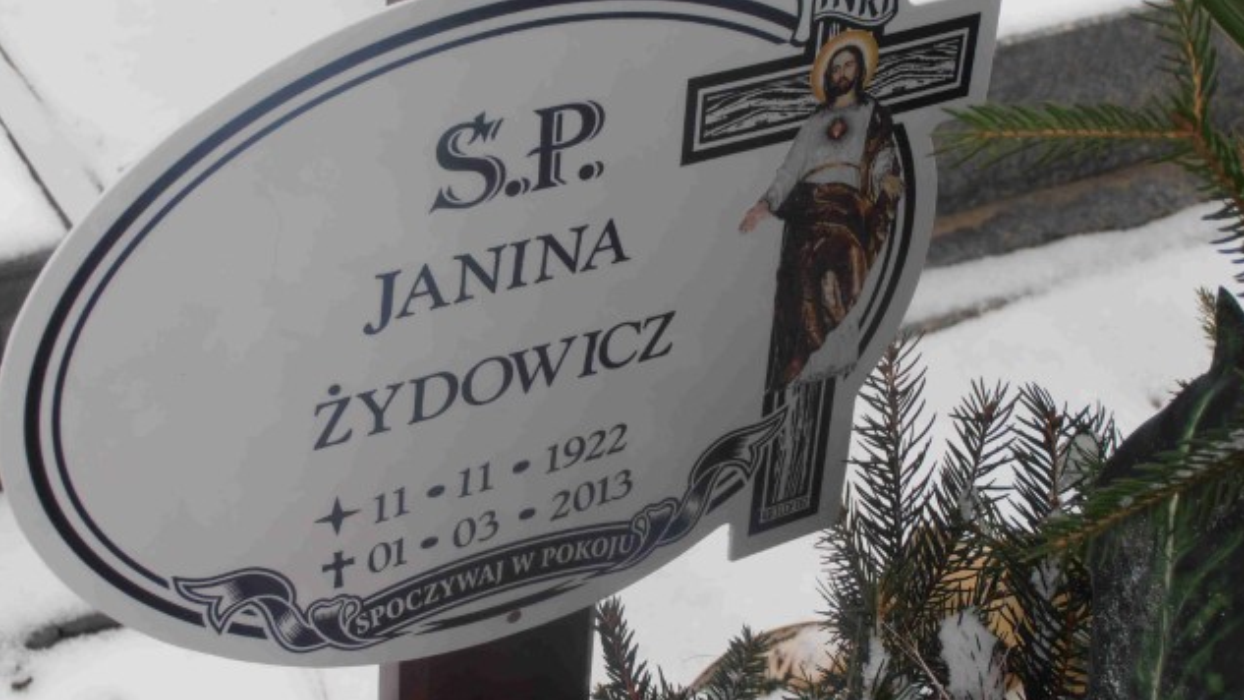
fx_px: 2507
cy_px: 326
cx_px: 627
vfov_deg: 15.9
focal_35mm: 76
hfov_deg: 27.9
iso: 80
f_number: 4.8
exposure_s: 1/200
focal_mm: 12.29
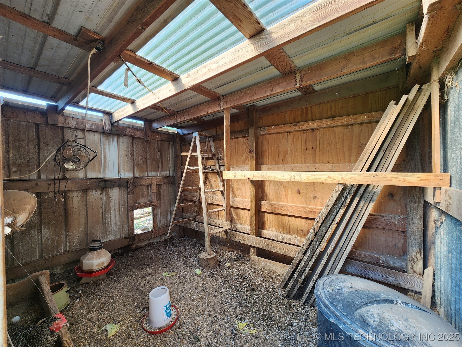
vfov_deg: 89.9
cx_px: 231
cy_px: 174
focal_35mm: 13
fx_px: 174
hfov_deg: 106.2
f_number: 2.2
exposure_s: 1/120
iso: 100
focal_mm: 2.2
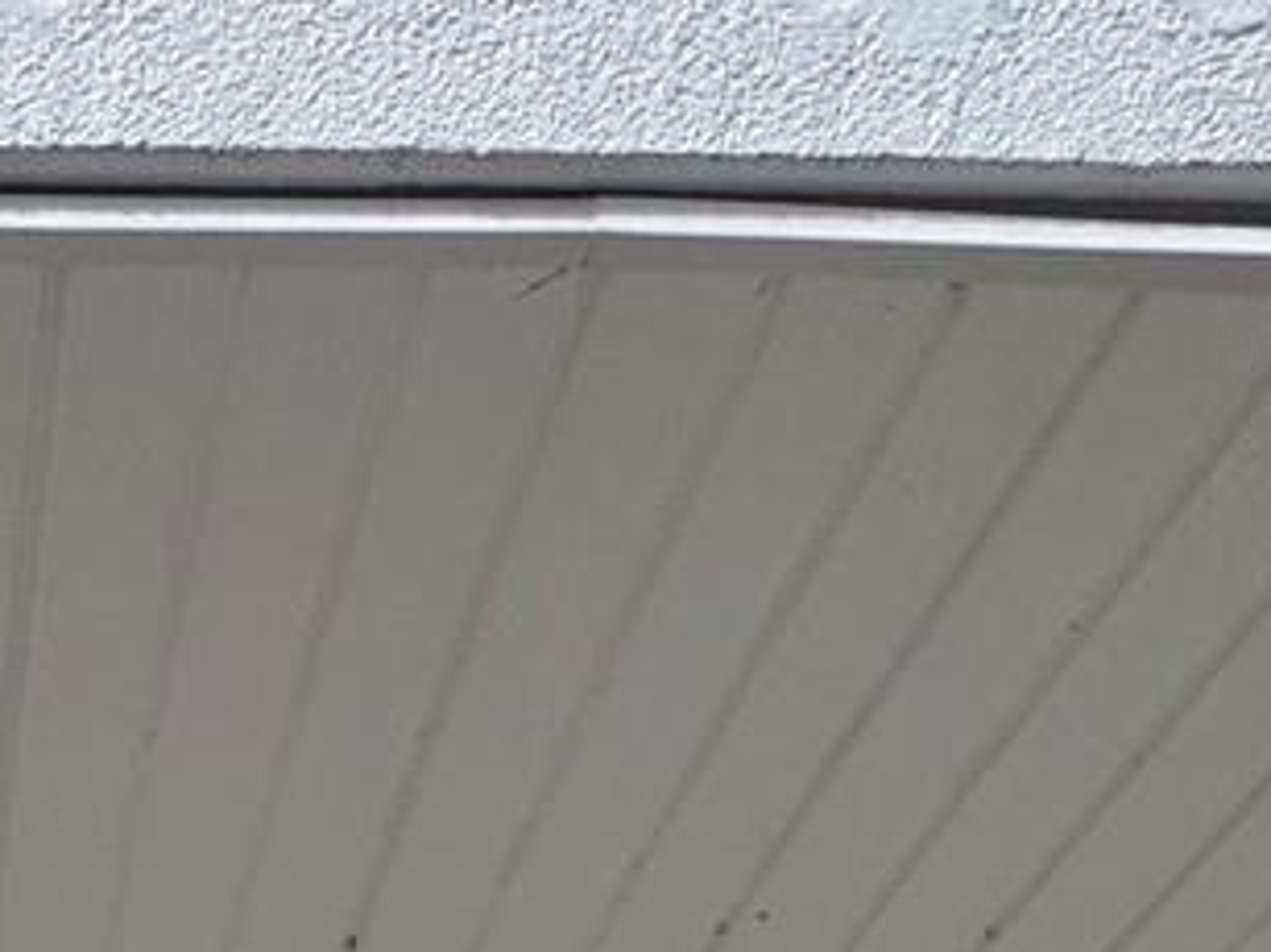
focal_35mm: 73
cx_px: -174
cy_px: 2128
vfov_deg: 14.8
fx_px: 2679
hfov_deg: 24.6
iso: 50
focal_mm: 2.22
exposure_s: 1/2208
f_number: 2.2
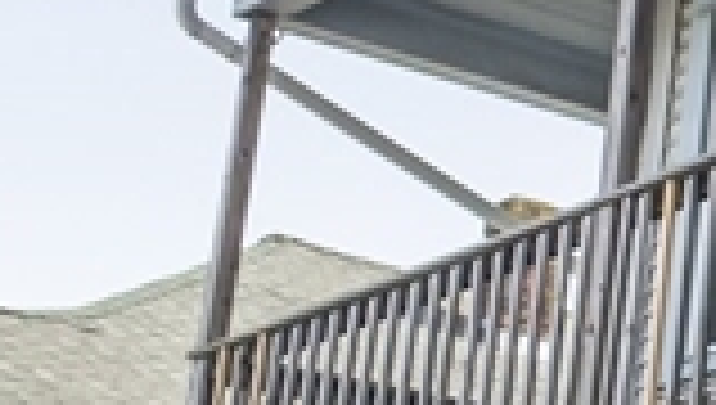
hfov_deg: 11.2
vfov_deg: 7.3
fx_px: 3194
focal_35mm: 168
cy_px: 299
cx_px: 1581
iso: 190
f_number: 2.8
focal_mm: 12.29
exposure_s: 1/3200
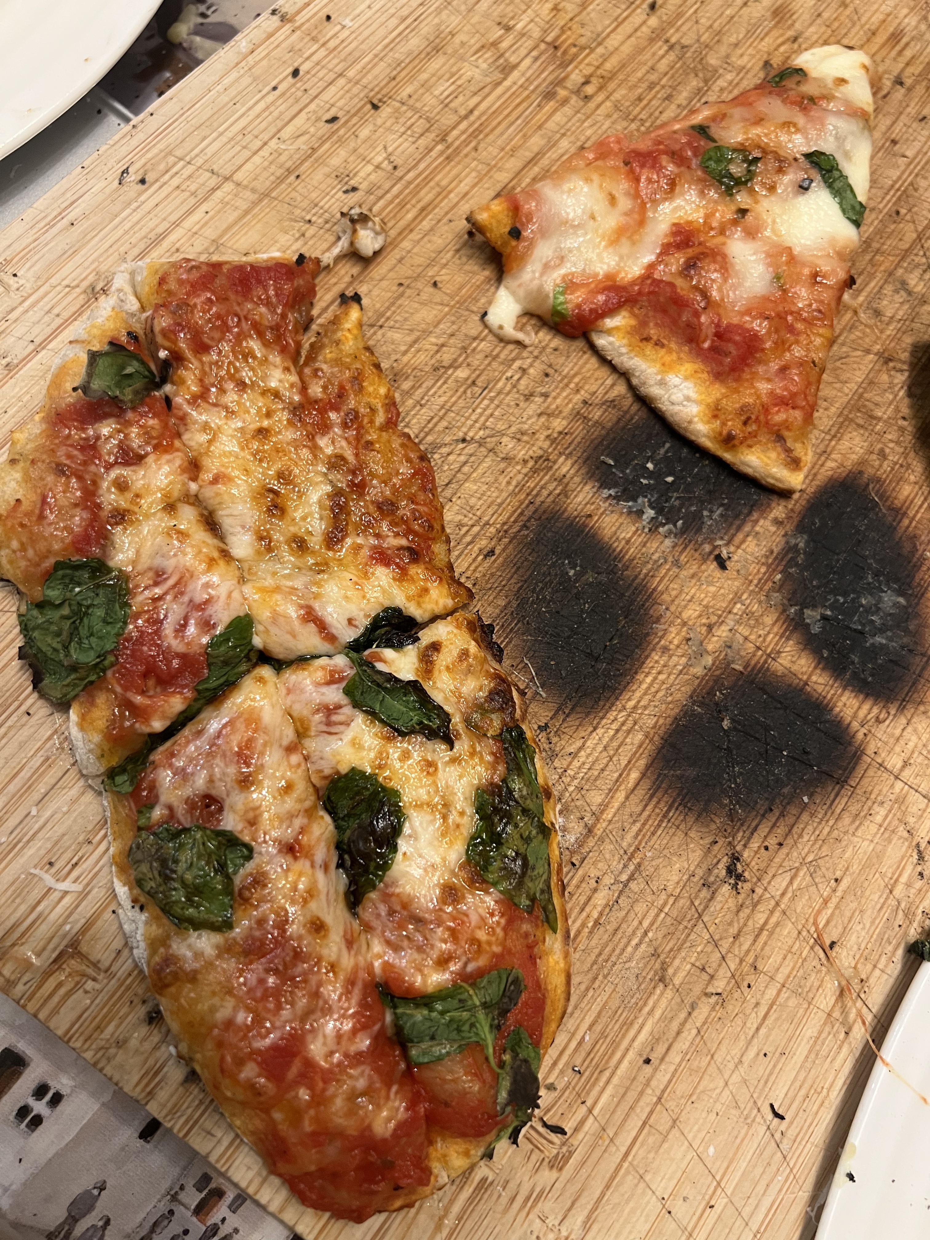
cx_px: 465
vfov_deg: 67.3
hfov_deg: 53.1
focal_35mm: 26
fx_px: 931
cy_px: 620
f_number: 1.5
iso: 200
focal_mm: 5.7
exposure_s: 1/50
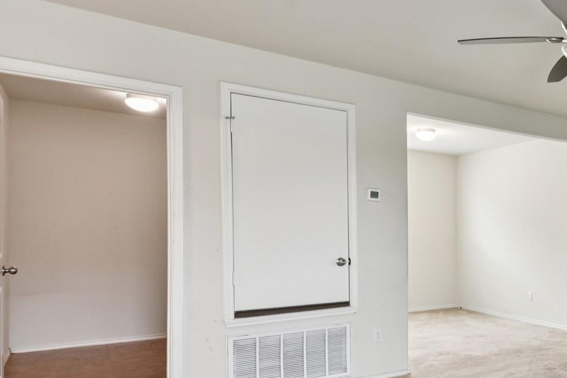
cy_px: 232
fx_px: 488
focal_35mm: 31
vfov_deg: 42.0
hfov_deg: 50.5
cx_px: 549
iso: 400
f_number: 8
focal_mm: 14
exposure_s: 1/15
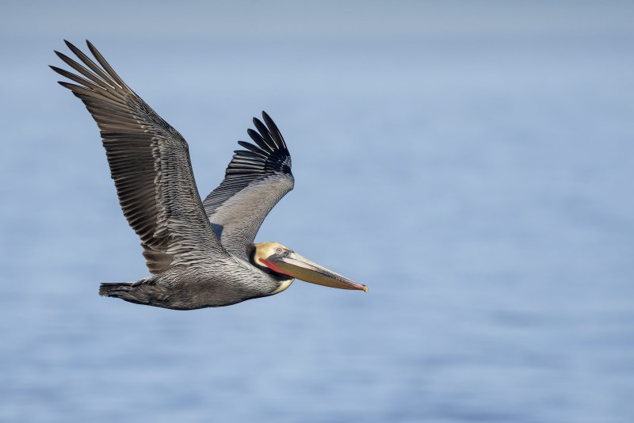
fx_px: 9354
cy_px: 212
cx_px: 317
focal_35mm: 531
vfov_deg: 2.6
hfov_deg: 3.9
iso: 1250
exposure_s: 1/4000
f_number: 8
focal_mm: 531
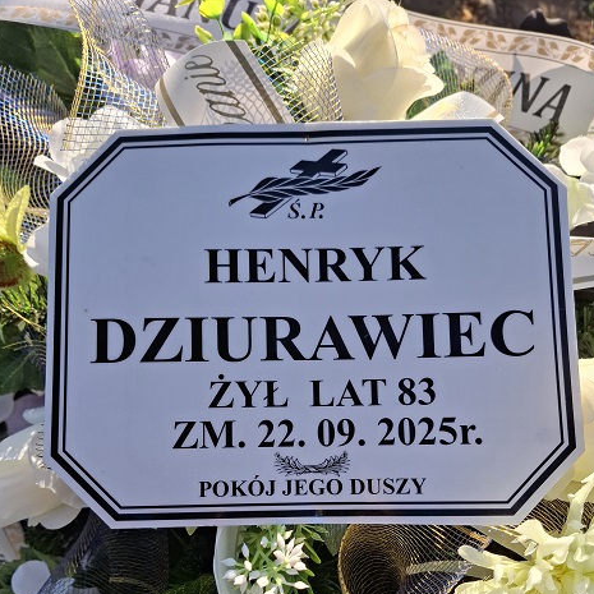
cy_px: 406
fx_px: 544
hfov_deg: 57.3
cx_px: 301
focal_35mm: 28
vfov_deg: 55.8
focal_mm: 5.54
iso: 50
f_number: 1.8
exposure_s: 1/705
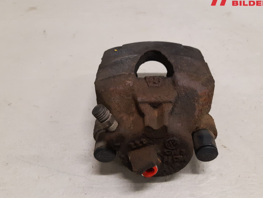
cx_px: 146
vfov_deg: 44.2
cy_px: 101
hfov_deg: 56.7
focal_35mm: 32
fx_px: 243
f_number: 1.7
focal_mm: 3.93
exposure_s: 1/50
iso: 250
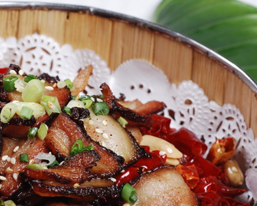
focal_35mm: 153
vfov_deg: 10.1
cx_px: 22
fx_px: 1164
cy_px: 166
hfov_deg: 12.5
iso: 100
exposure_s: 1/160
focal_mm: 50
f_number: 9
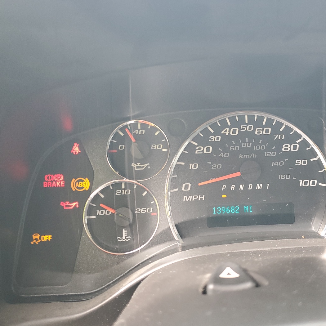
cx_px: 214
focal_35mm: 35
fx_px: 373
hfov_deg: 46.6
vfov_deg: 47.2
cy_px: 154
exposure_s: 1/60.2
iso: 72
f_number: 1.5
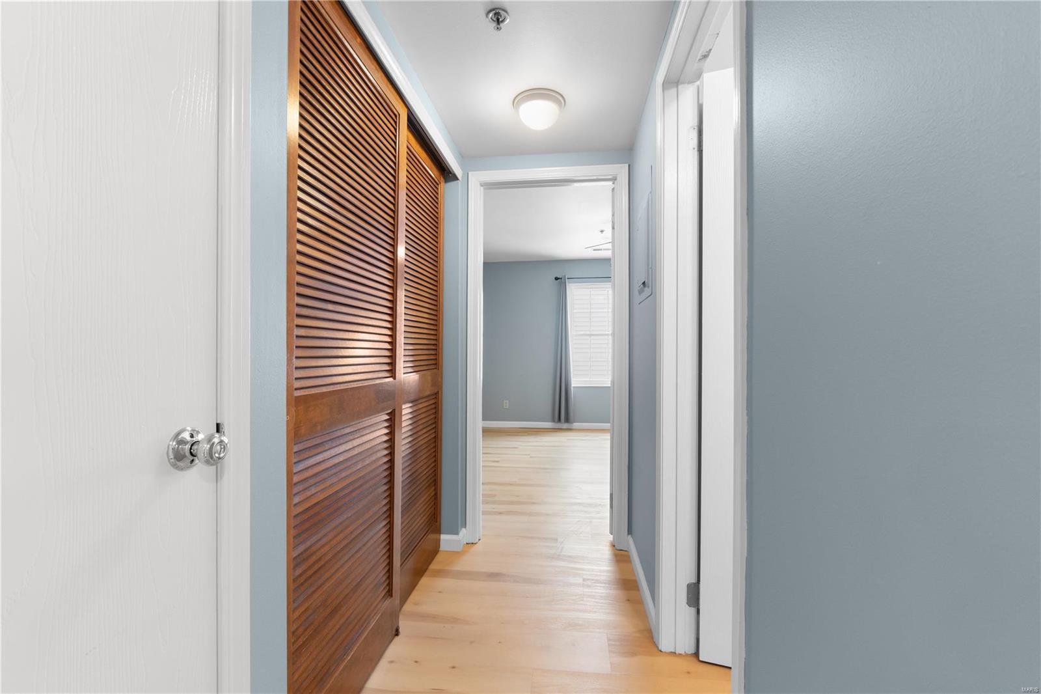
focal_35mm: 15
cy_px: 347
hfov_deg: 100.4
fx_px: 434
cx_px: 520
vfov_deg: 77.3
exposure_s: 1/60
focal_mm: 10
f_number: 6.3
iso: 400
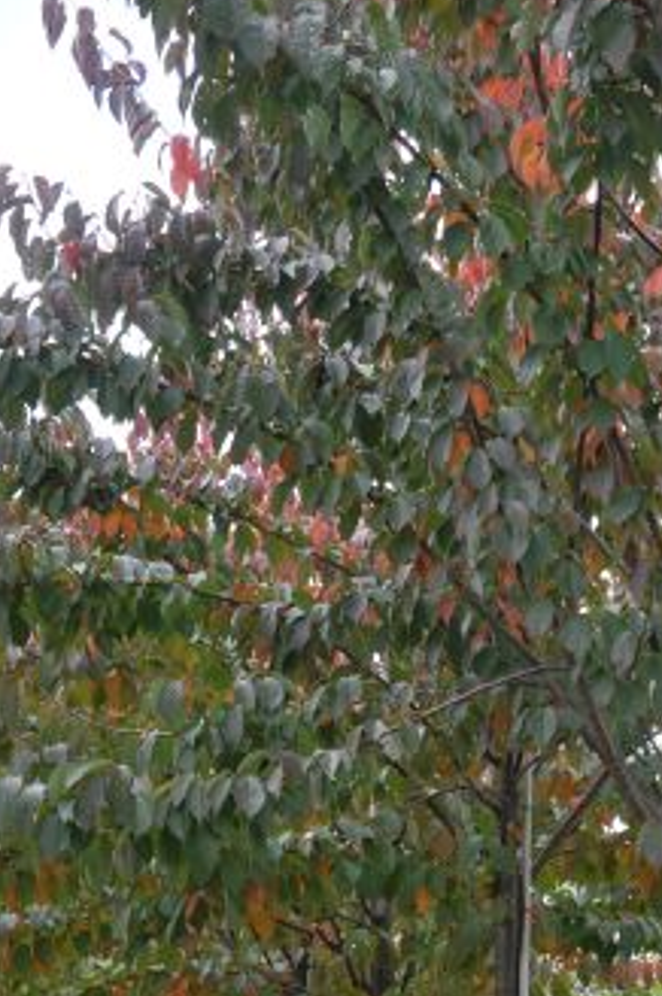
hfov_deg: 14.9
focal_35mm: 91
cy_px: 873
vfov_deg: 21.9
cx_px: 457
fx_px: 2521
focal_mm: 25
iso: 200
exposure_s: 1/160
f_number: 6.3
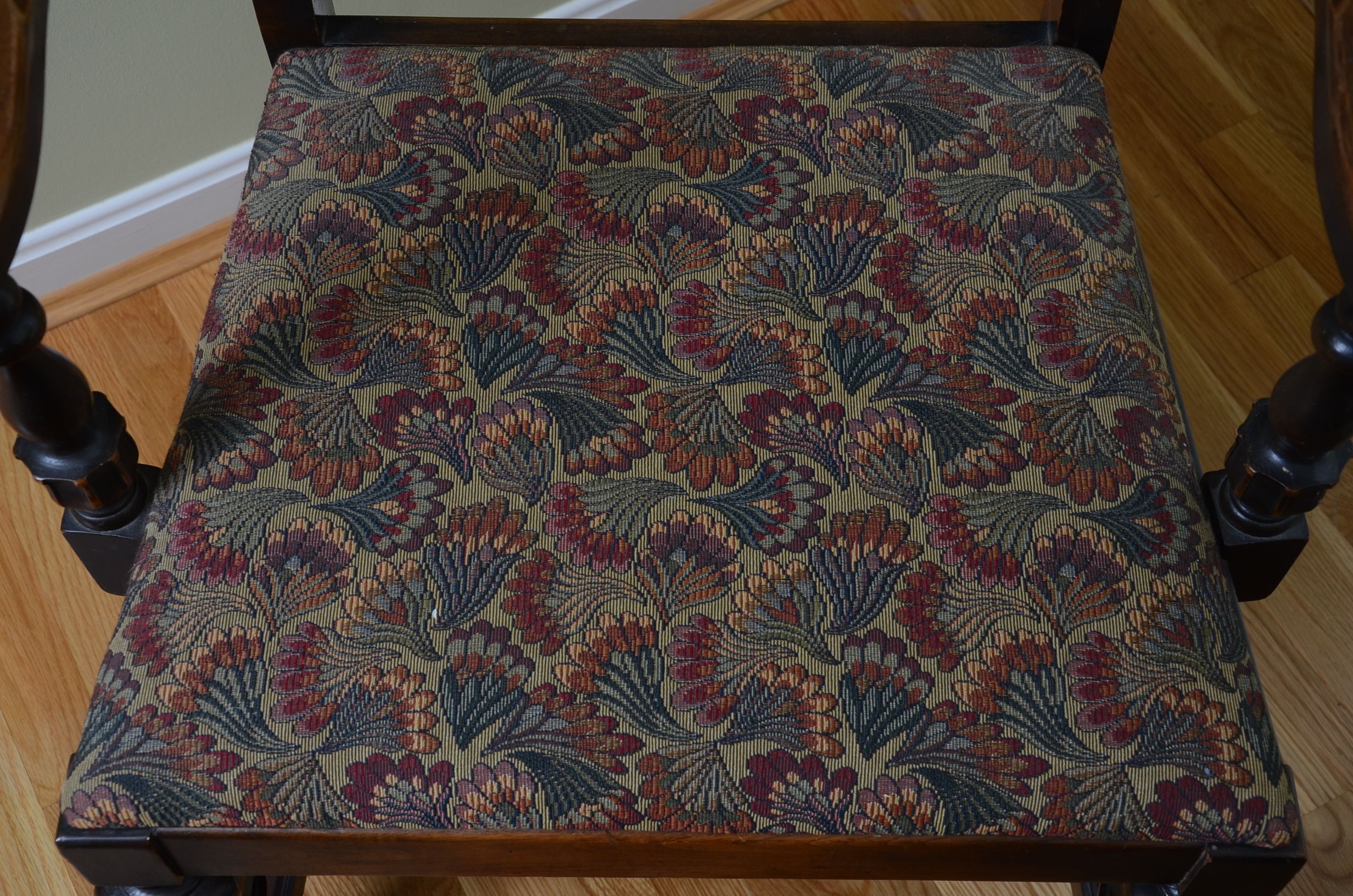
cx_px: 676
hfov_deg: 37.9
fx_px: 1969
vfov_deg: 25.6
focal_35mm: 52
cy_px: 448
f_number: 6.3
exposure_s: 1/80
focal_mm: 35
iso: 320
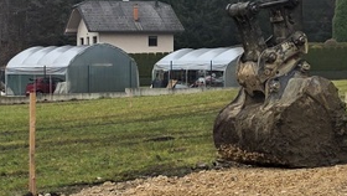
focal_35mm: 134
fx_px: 1234
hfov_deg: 16.0
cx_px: 140
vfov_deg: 9.1
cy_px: 51
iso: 40
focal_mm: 6.3
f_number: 1.7
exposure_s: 1/359
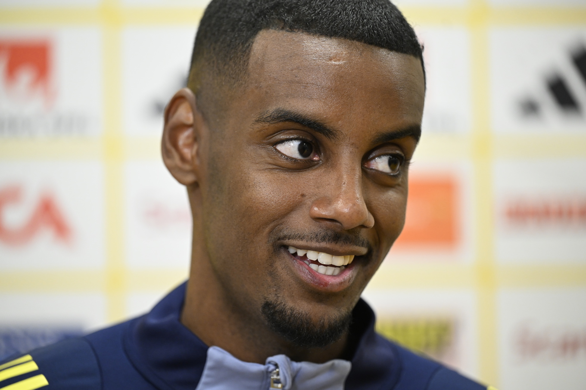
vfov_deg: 6.9
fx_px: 3255
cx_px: 293
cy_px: 195
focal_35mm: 200
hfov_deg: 10.3
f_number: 3.2
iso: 2000
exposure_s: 1/400
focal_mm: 200
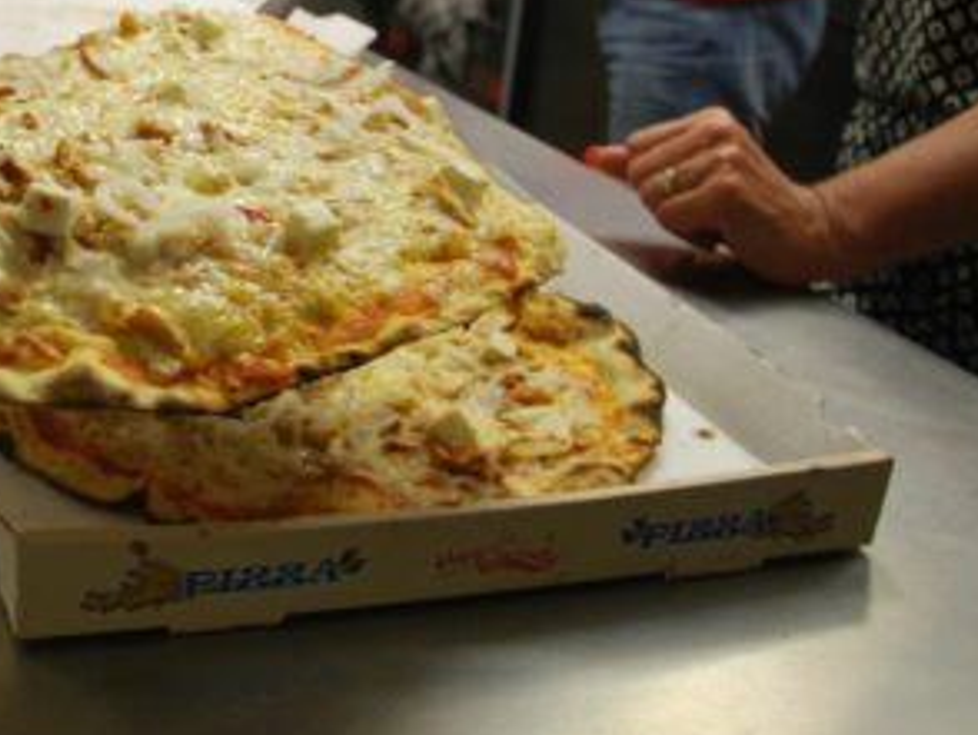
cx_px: 146
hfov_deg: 34.6
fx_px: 1499
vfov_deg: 27.1
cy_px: 163
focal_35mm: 53
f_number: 3.5
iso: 200
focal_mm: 18
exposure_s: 1/30
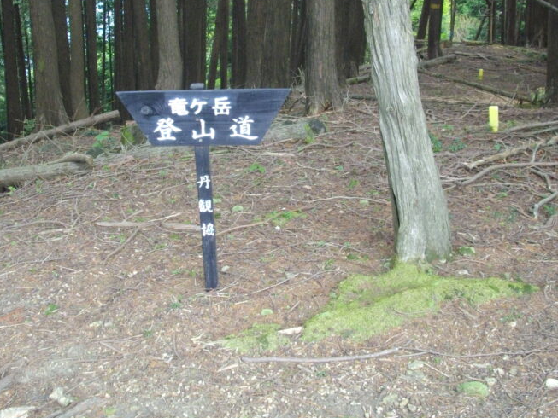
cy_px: 144
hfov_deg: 33.0
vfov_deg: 25.1
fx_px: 935
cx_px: 203
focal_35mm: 58
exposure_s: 1/125
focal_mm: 6.2
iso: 173
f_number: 2.8
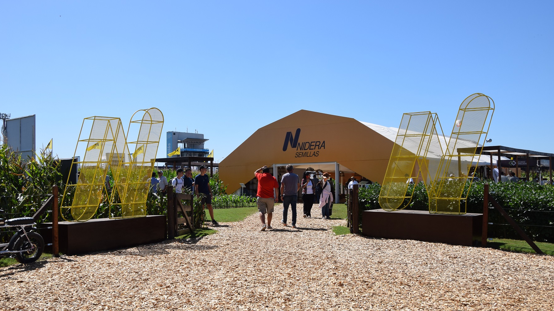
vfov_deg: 31.2
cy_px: 165
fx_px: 558
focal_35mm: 38
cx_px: 276
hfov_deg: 52.8
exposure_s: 1/400
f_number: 10
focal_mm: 24
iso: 200
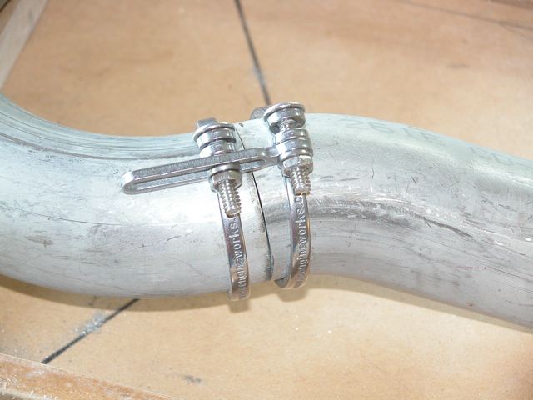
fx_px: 2941
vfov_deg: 7.8
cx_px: 266
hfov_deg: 10.4
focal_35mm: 191
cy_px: 200
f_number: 4
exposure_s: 1/23.8
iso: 200
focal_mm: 48.5
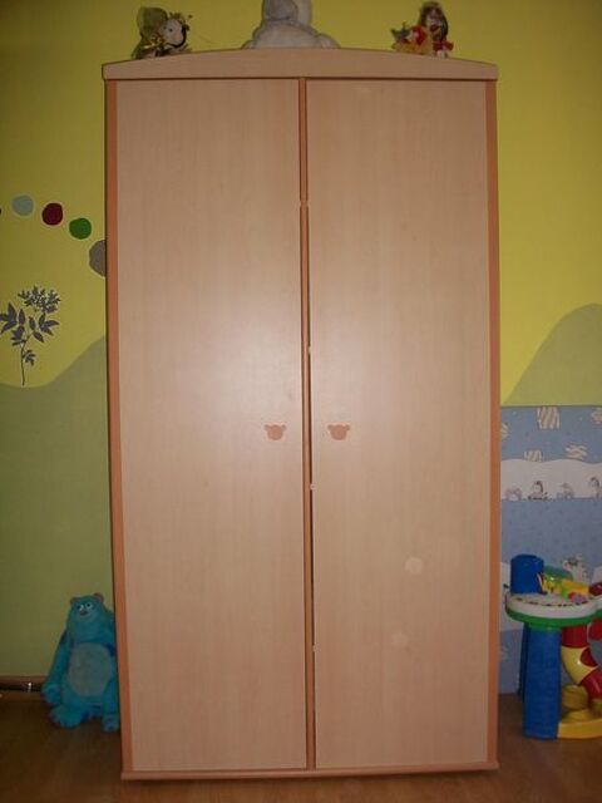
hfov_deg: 41.8
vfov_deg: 54.0
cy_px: 402
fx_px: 788
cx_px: 301
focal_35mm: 34
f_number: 2.8
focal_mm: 5.7
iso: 120
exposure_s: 1/60
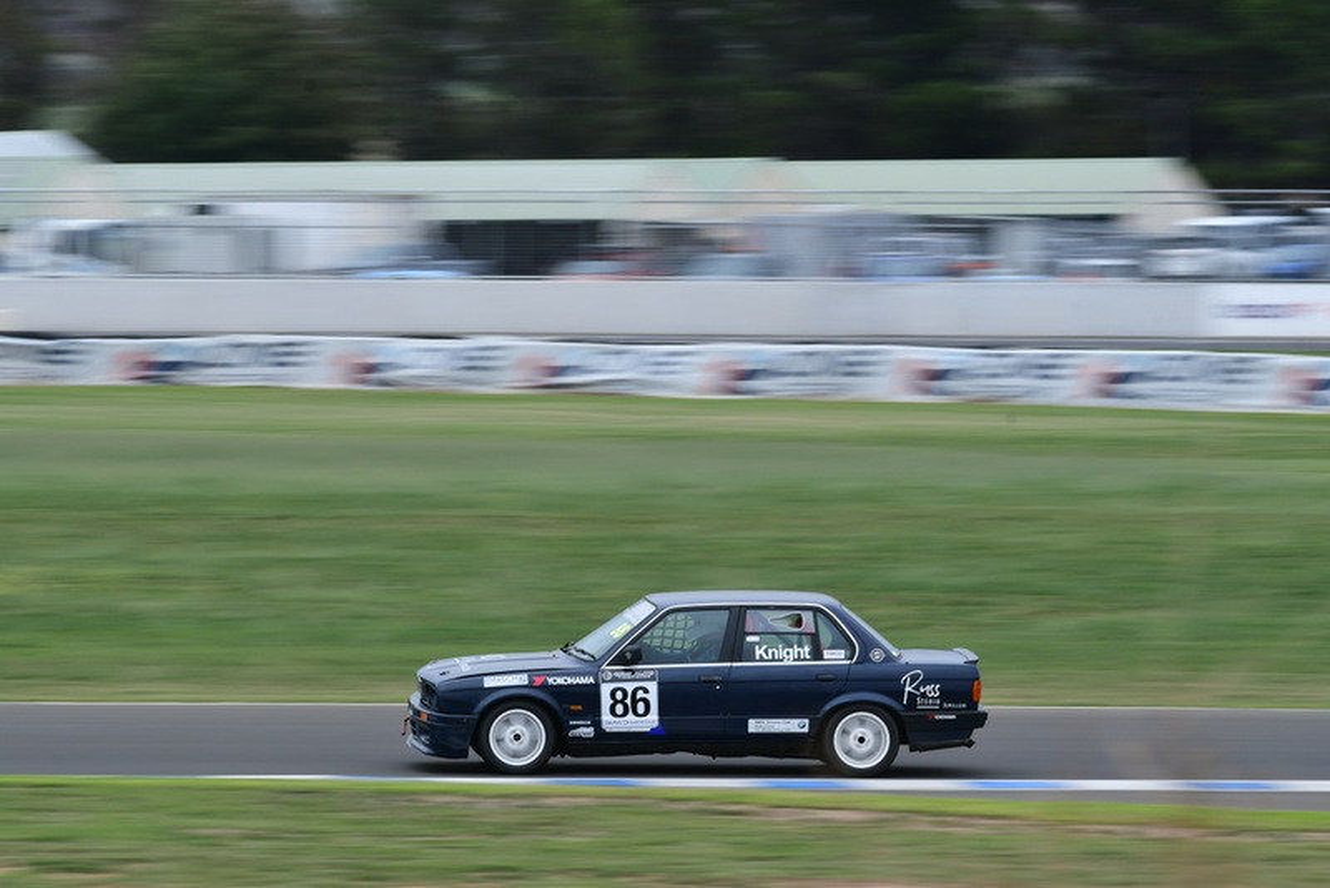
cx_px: 665
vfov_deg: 3.5
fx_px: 14413
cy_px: 444
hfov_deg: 5.3
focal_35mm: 390
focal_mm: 260
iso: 200
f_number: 13
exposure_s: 1/100
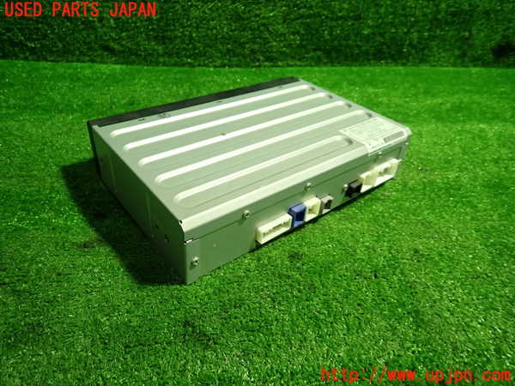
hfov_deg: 69.4
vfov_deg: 54.9
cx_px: 258
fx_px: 372
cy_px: 193
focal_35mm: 25
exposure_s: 1/30
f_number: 2
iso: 200
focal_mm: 4.5
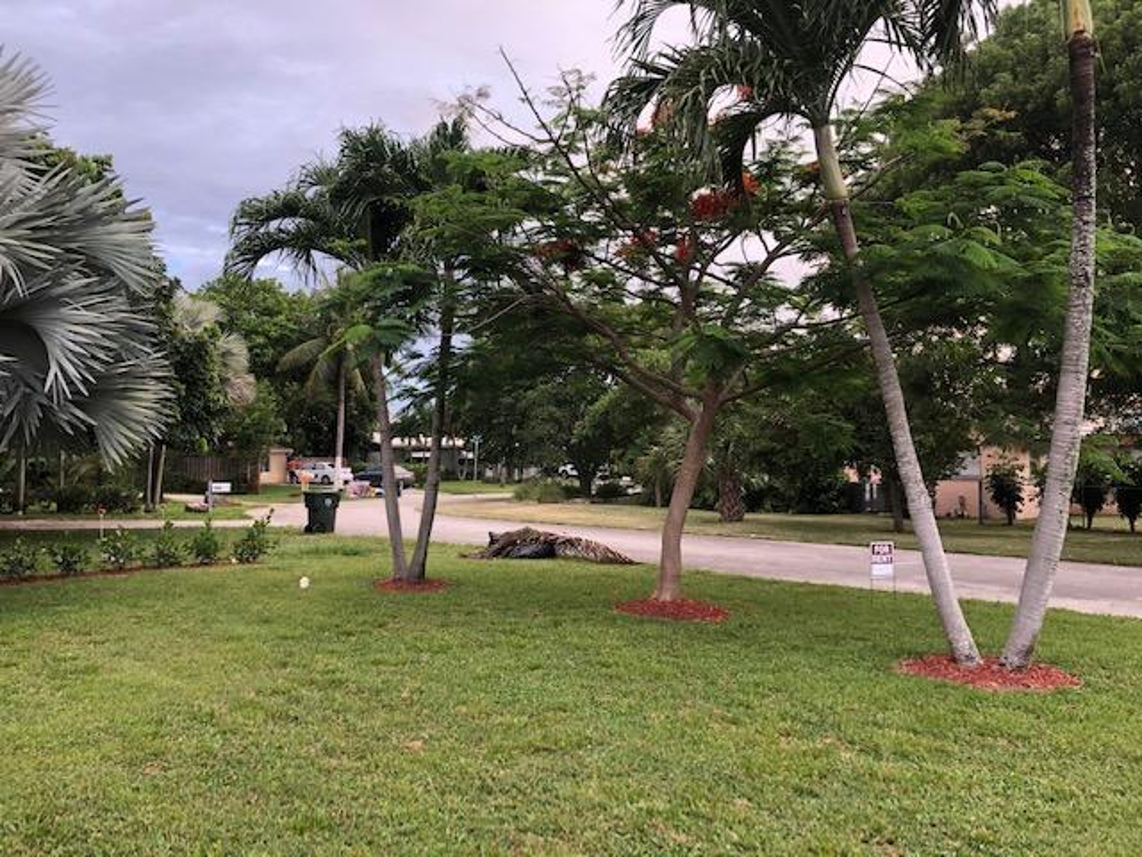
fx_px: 924
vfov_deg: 49.7
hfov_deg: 63.4
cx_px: 571
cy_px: 428
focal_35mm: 28
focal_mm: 3.99
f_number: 1.8
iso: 40
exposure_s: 1/120
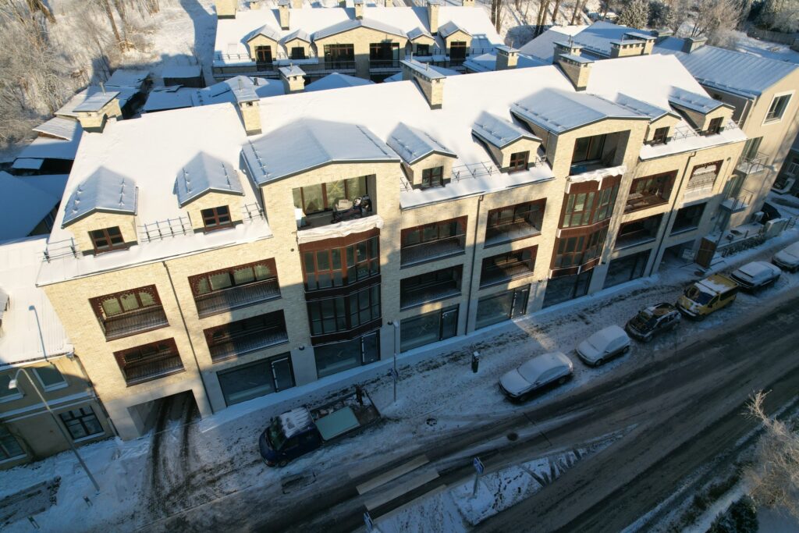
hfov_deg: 78.6
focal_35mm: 22
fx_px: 488
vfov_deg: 57.2
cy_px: 266
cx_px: 400
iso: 110
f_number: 2.8
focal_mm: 8.38
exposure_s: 1/1250
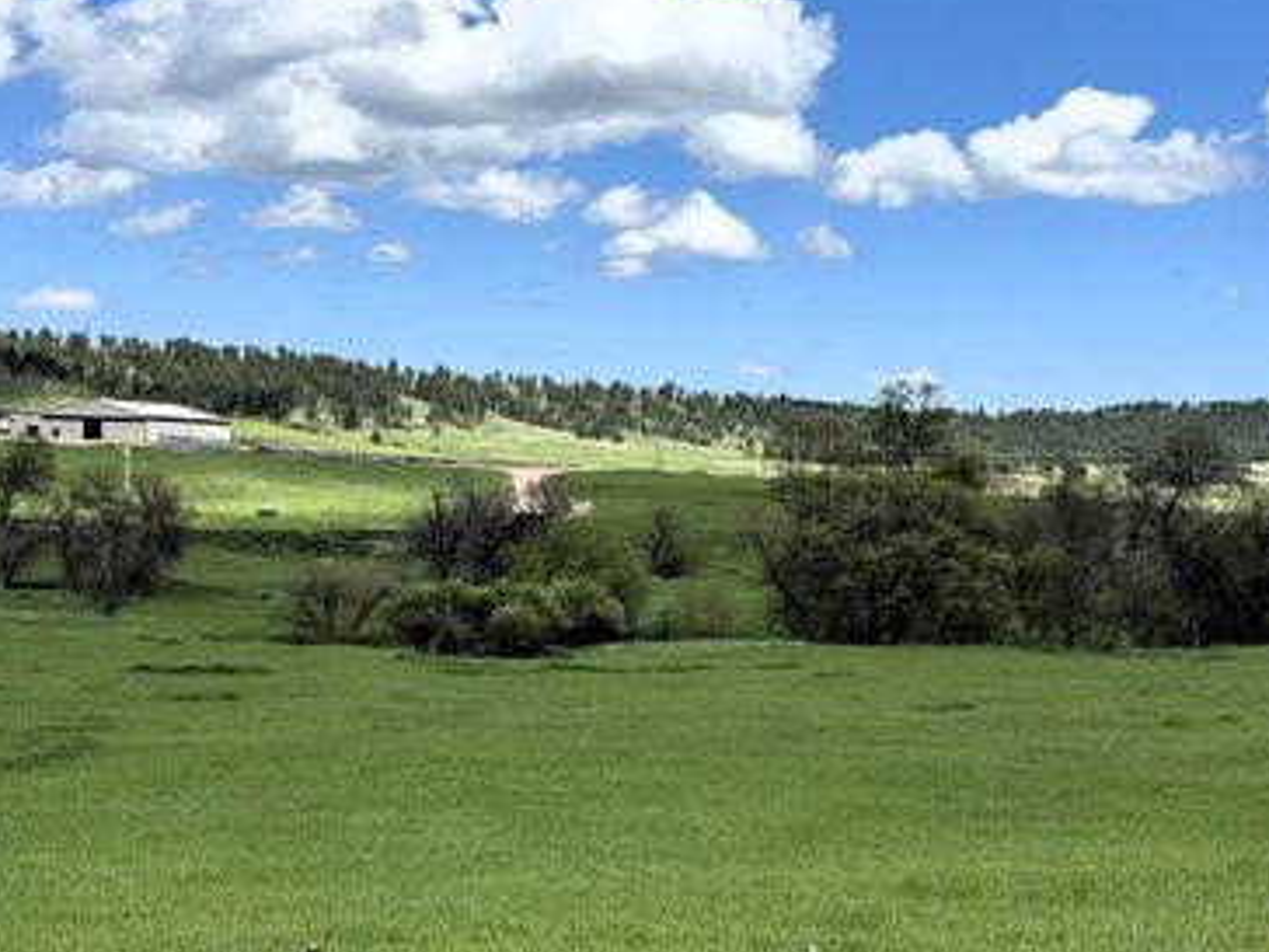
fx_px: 2420
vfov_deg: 22.2
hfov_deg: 29.4
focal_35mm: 66
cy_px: 574
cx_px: 687
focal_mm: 6.76
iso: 64
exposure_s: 1/5848
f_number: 1.78
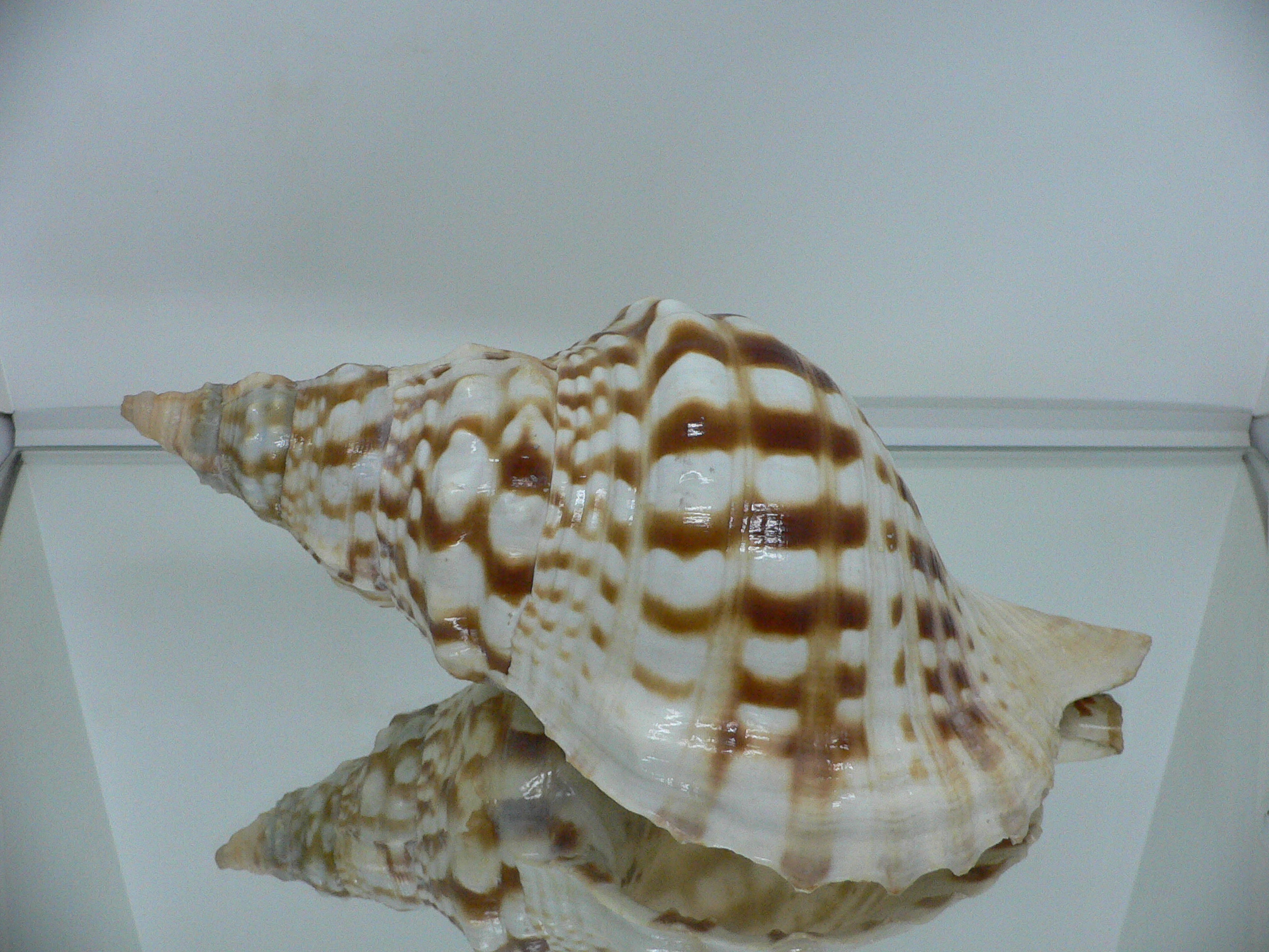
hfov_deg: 52.6
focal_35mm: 35
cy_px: 476
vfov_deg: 40.7
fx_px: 1283
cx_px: 634
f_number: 2.8
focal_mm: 4.6
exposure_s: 1/60
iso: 200
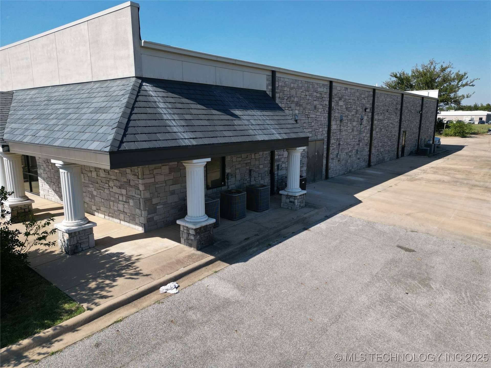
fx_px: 340
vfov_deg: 56.8
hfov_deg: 71.6
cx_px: 246
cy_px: 184
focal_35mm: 24
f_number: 1.7
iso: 130
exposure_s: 1/3200
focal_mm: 6.72
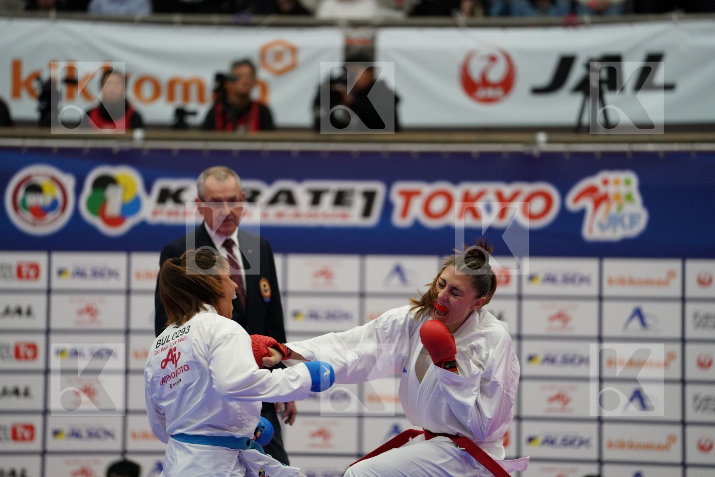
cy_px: 238
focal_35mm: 200
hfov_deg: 10.3
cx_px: 358
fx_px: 3972
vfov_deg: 6.9
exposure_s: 1/1000
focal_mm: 200
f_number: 2.8
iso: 3200
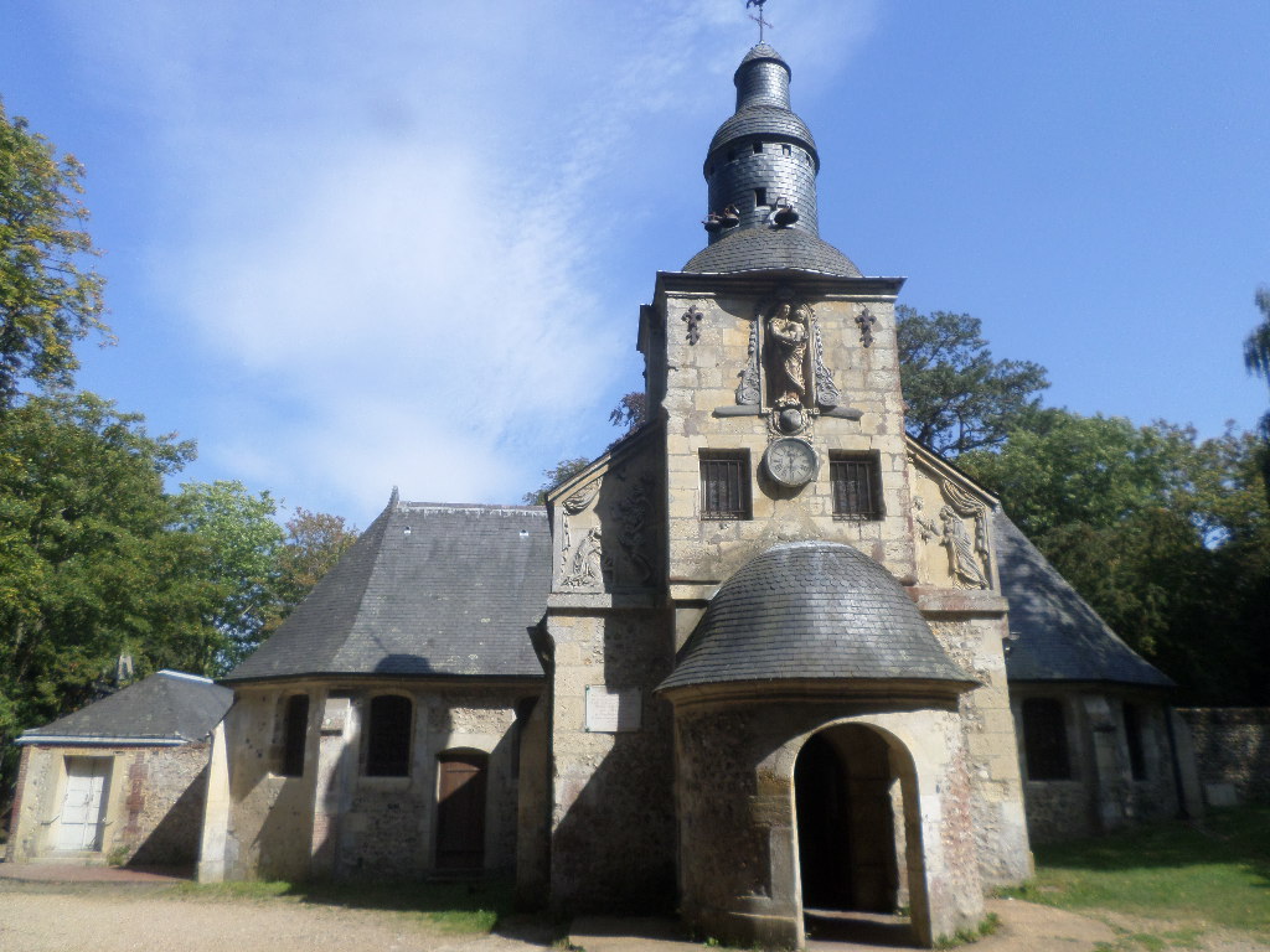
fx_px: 917
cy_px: 476
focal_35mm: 25
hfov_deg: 69.4
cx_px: 635
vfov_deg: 54.9
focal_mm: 4.5
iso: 80
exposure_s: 1/1500
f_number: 2.5
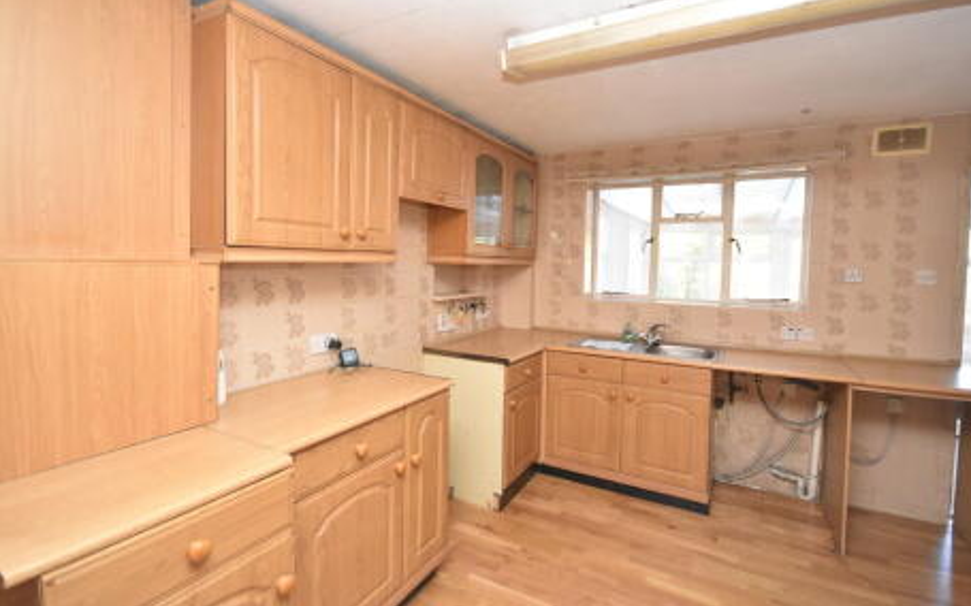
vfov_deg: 71.1
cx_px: 506
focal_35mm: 16
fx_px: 423
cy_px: 278
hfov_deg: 97.8
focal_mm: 10
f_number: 4
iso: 1600
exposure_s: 1/80
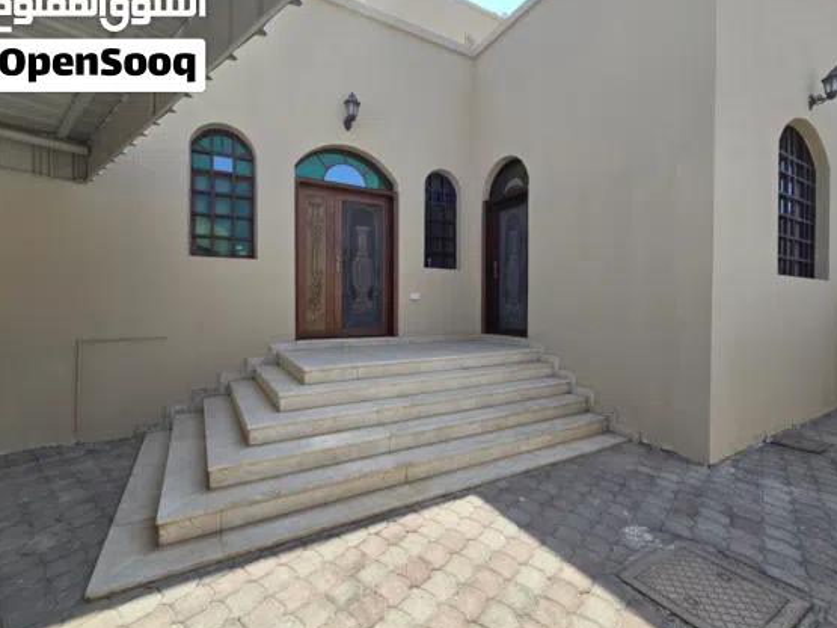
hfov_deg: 98.1
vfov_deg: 81.7
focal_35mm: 15
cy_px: 309
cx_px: 433
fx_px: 363
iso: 50
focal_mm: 2.2
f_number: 2.2
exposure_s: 1/1951
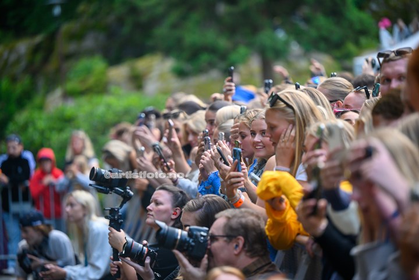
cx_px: 210
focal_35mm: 145
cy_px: 140
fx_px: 1688
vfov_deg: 9.5
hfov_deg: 14.2
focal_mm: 145
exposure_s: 1/800
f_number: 2.8
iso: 500
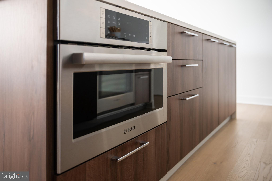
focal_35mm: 32
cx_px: 136
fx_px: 242
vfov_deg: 41.1
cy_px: 90
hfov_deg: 58.8
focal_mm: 32
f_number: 3.2
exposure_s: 1/100
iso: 400
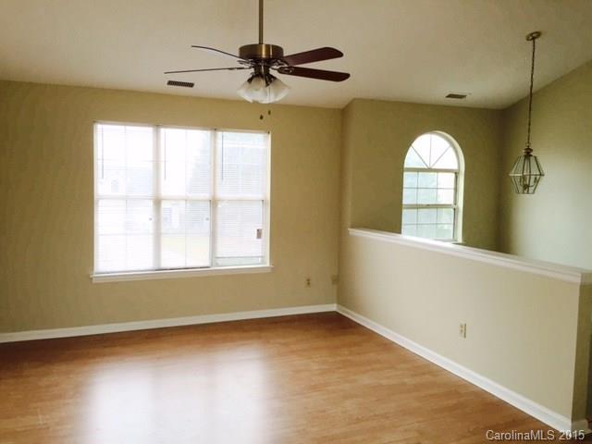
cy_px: 222
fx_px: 496
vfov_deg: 48.2
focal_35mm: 29
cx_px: 296
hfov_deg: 61.7
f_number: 2.2
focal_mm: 4.15
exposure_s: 1/120
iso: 40
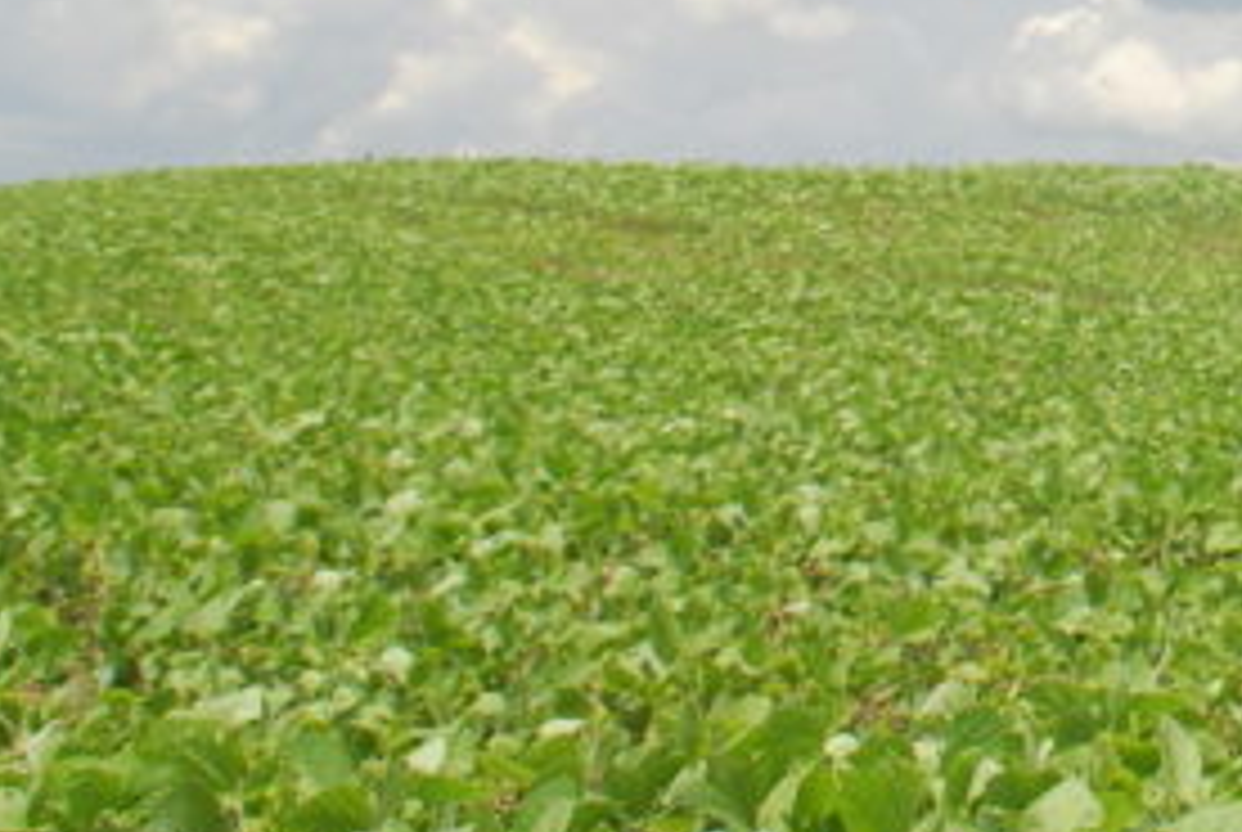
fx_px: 3456
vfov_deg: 13.3
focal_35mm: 100
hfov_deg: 18.3
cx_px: 1827
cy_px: -223
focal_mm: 18
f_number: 9
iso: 100
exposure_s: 1/200
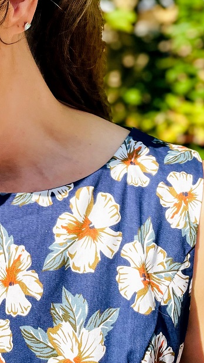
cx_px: -27
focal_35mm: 55
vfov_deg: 37.7
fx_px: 528
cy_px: 140
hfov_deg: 20.7
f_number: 1.6
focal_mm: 4.2
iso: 32
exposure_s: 1/2959
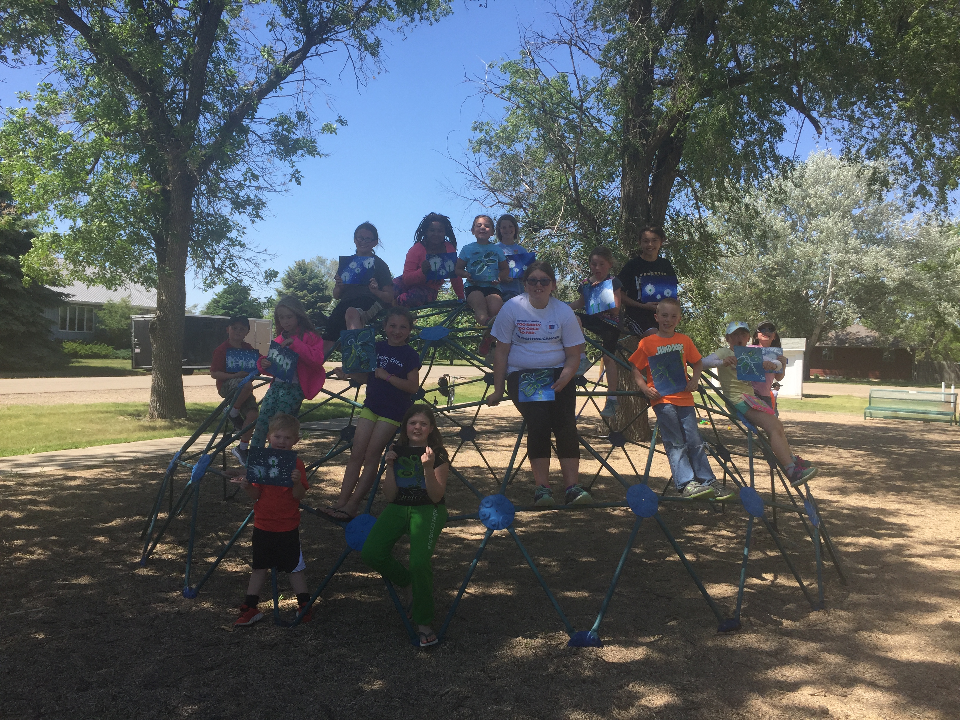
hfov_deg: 61.7
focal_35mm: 29
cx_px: 480
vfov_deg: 48.2
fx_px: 804
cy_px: 360
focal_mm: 4.15
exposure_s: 1/1130
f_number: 2.2
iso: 32
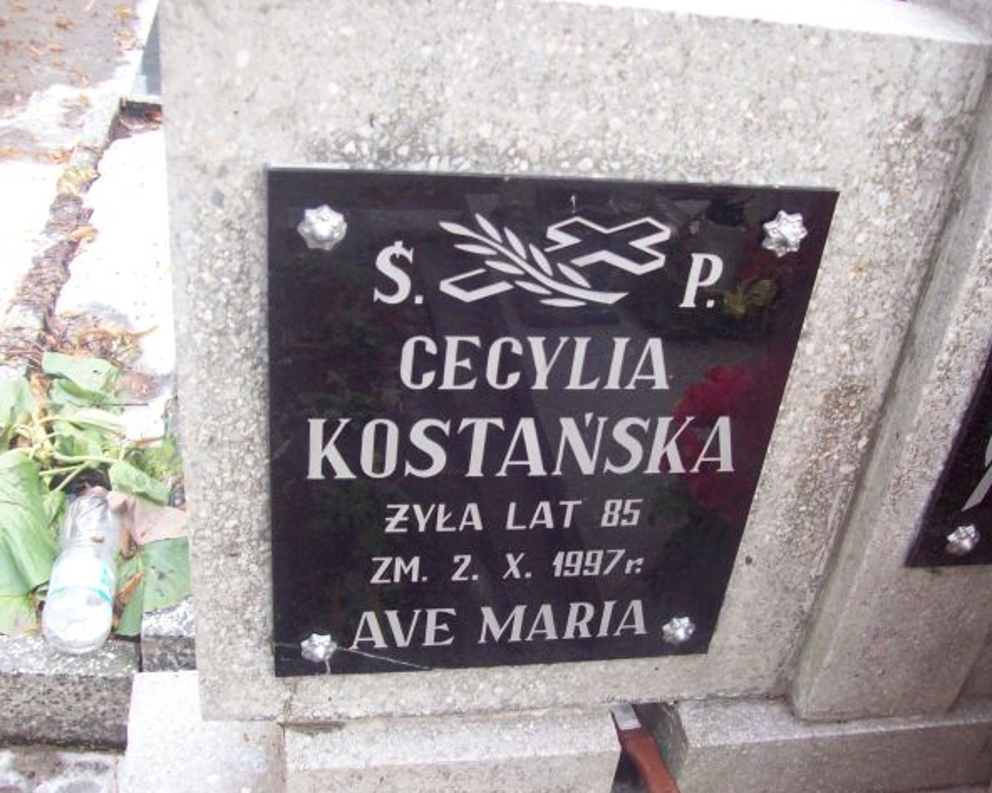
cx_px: 494
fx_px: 1115
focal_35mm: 38
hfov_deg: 48.0
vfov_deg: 39.1
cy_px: 397
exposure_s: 1/64
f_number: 2.7
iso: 200
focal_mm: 6
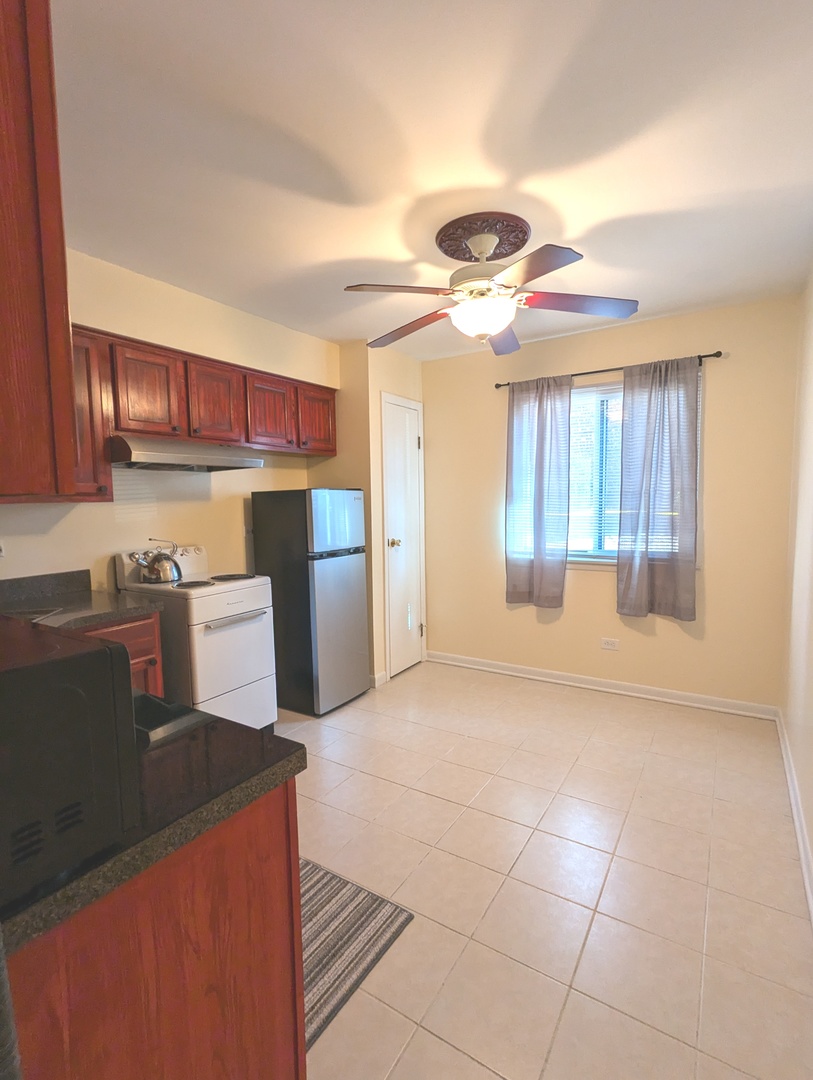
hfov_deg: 78.2
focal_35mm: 16
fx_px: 500
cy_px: 540
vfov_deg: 94.4
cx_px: 406
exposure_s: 1/60
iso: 110
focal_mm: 2.35
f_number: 2.2
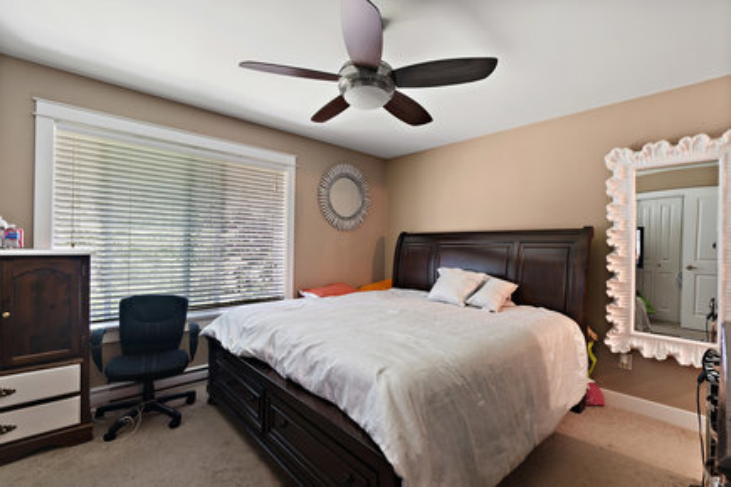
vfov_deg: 73.7
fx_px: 325
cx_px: 366
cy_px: 244
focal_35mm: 16
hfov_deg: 96.7
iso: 400
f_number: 7.1
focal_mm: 16
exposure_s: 1.3
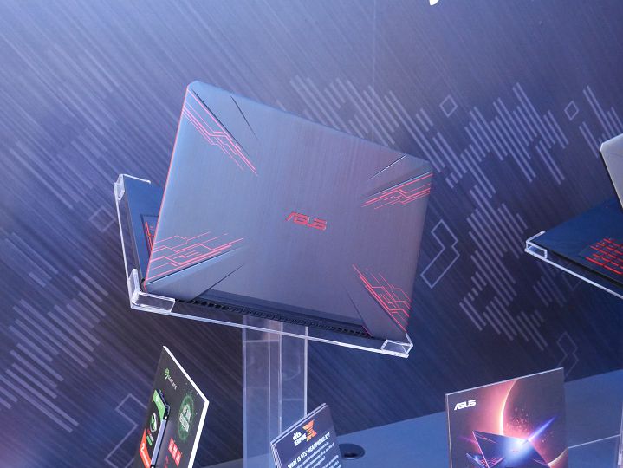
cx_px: 312
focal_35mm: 40
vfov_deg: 36.0
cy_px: 234
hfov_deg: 46.8
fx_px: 720
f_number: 4.5
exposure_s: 1/50
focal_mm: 20
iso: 3200
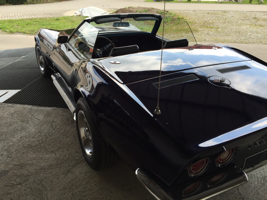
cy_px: 100
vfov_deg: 48.2
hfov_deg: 61.7
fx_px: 224
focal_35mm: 29
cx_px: 134
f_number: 2.2
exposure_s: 1/324
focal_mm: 4.15
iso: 32
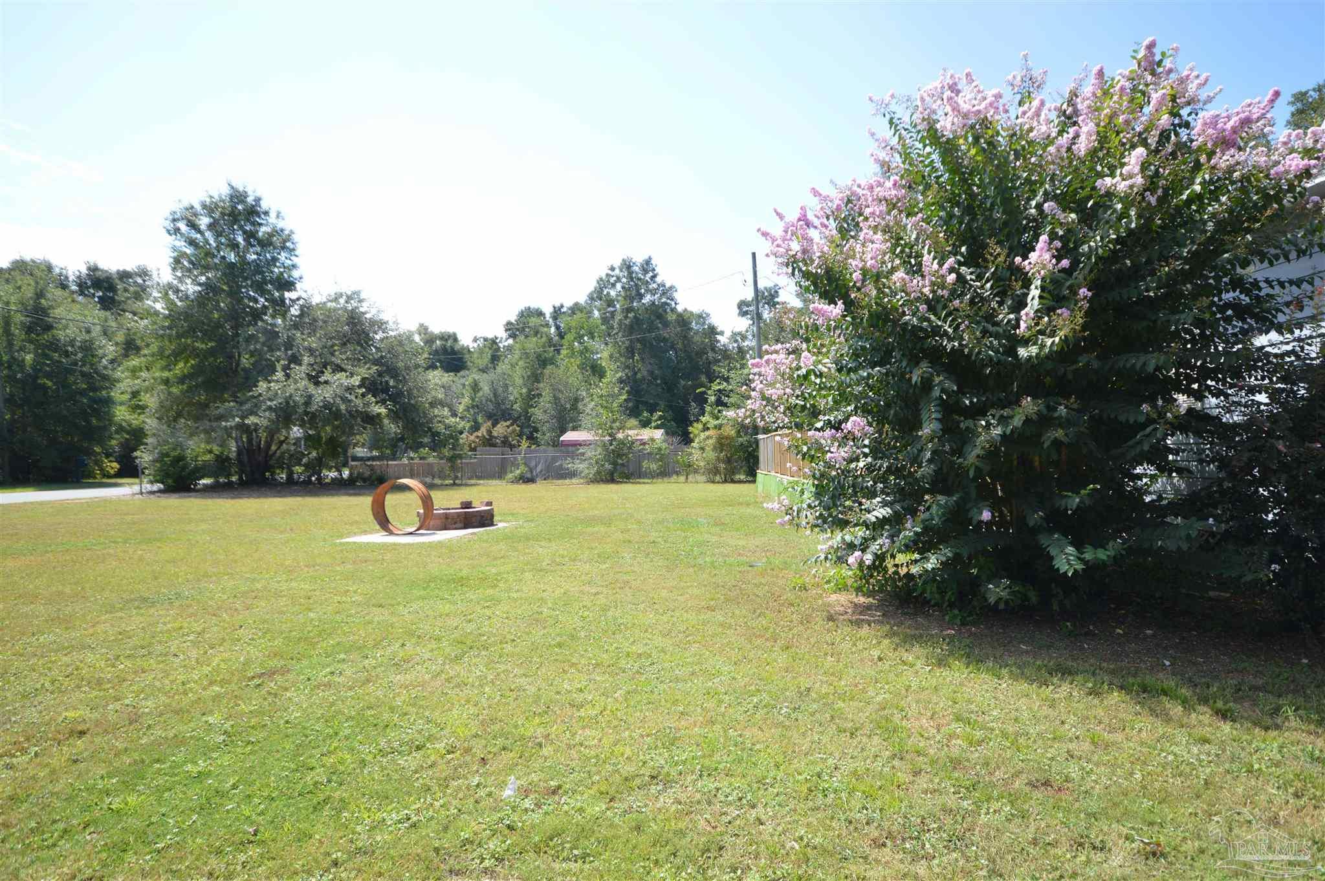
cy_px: 440
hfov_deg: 81.3
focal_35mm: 21
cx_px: 662
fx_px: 772
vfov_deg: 59.4
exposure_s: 1/160
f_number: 6.3
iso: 100
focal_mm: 14
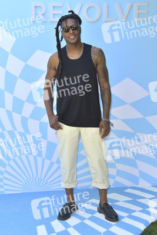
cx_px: 78
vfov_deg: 34.5
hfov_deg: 23.4
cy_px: 118
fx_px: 379
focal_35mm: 58
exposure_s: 1/250
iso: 400
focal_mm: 58
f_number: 6.3
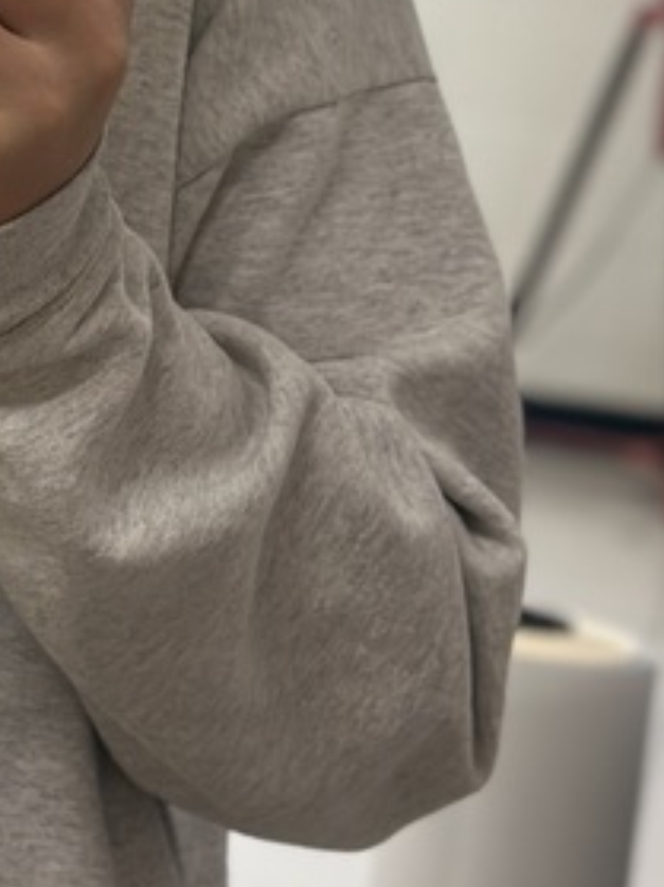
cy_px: -124
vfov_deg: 11.1
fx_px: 4505
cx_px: -270
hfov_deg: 8.3
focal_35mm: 176
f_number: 1.78
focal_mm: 6.86
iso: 100
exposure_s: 1/120
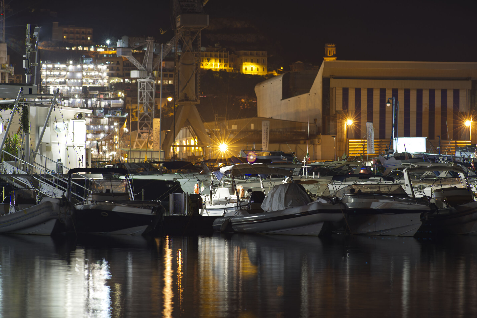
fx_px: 2663
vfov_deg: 6.8
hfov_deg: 10.2
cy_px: 160
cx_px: 238
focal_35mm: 201
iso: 100
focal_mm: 200
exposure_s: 4
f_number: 5.6
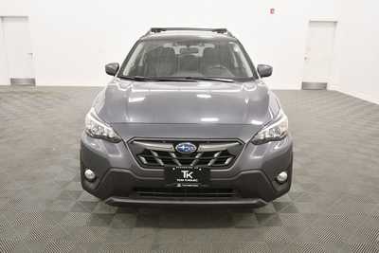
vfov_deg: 43.6
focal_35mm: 30
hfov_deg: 61.9
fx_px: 316
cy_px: 126
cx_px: 190
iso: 1400
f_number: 5.6
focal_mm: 20
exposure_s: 1/125
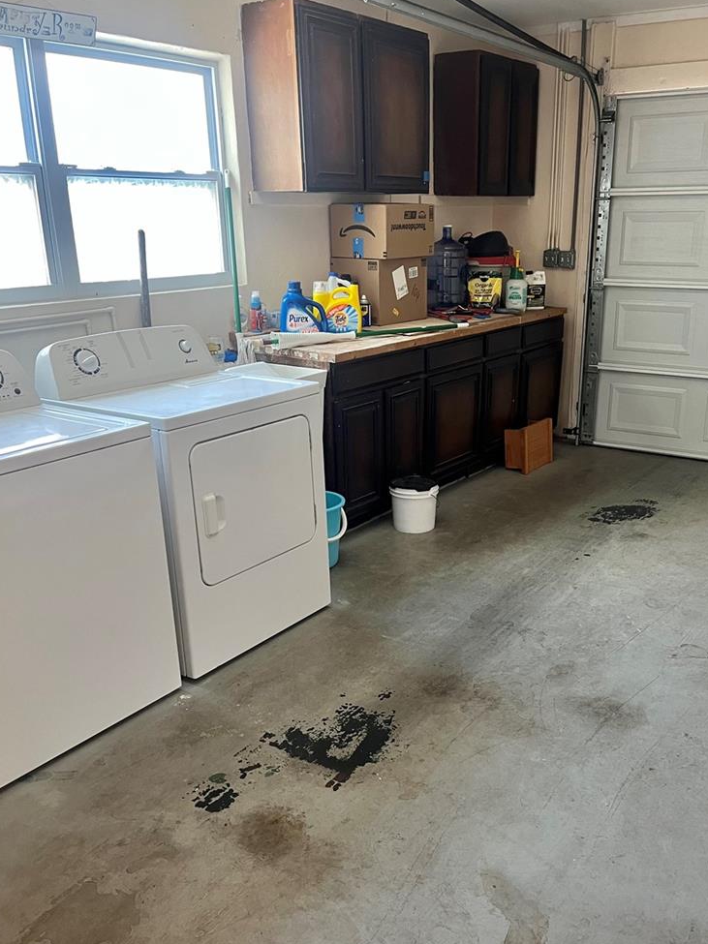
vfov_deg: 56.6
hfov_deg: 43.9
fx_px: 873
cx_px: 428
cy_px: 543
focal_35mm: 32
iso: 250
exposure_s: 1/60
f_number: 1.6
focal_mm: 5.1
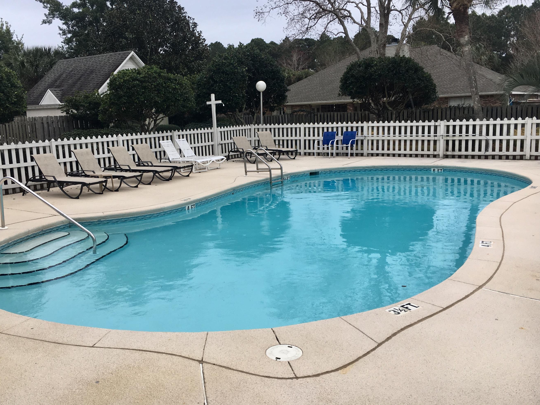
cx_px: 240
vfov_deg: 42.9
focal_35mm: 33
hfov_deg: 55.2
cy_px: 197
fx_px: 515
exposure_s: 1/425
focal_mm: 4.15
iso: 25
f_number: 2.2
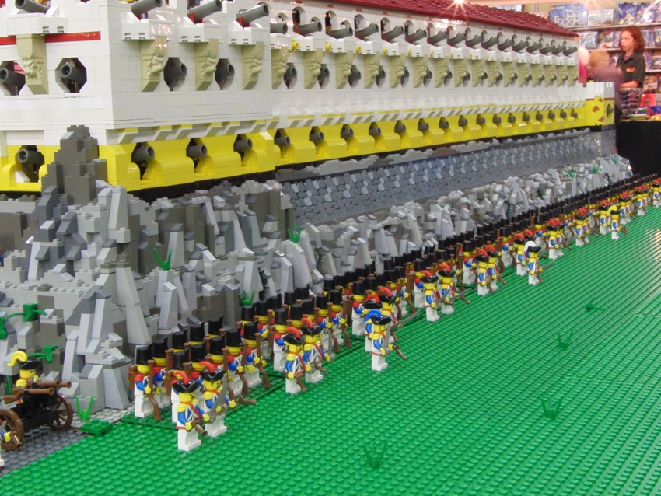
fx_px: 1127
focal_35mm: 59
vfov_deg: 24.8
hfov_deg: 32.7
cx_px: 317
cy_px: 232
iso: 200
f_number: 7.4
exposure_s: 1
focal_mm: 8.7
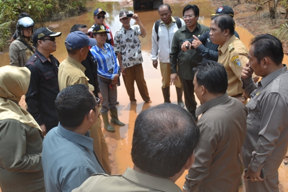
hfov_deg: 47.1
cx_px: 113
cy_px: 100
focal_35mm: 41
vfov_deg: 32.6
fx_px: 328
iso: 100
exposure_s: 1/200
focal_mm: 22
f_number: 7.1
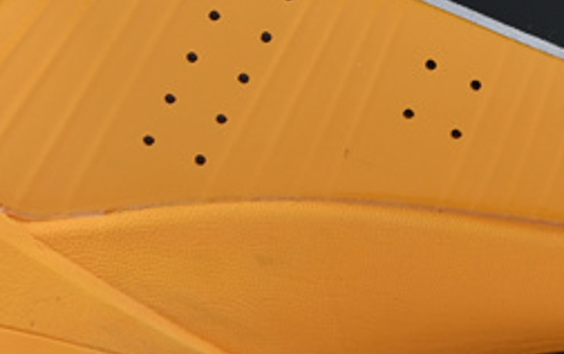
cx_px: 662
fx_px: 2964
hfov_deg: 10.7
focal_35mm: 193
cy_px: -27
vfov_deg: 6.8
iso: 100
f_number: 10
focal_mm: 26.5
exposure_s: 1/13
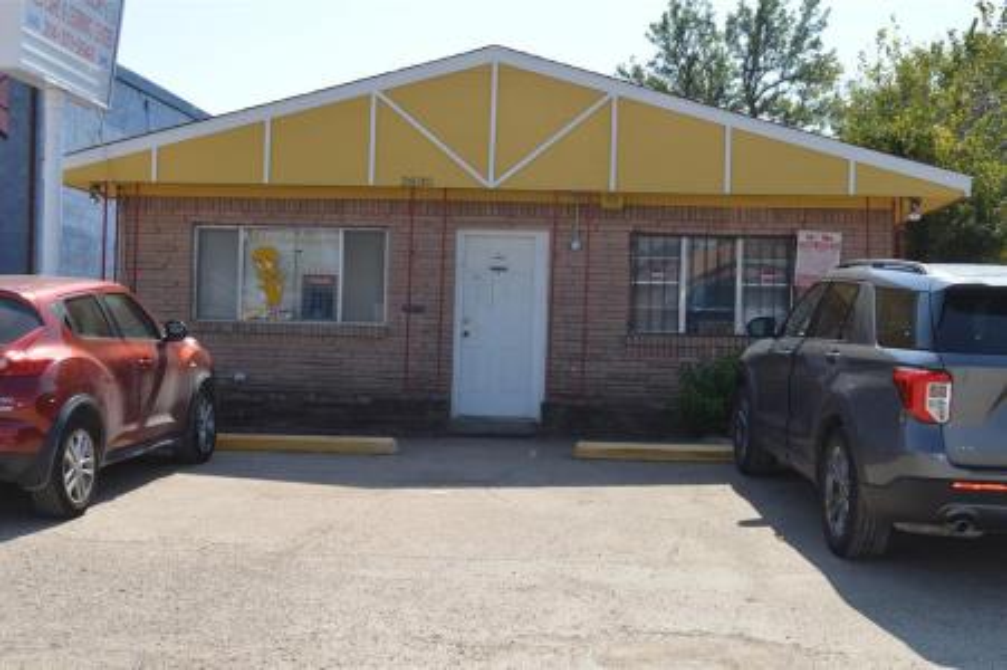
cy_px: 335
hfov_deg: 45.0
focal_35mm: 44
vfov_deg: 30.8
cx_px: 504
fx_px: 1216
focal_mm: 29
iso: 100
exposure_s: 1/200
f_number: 8
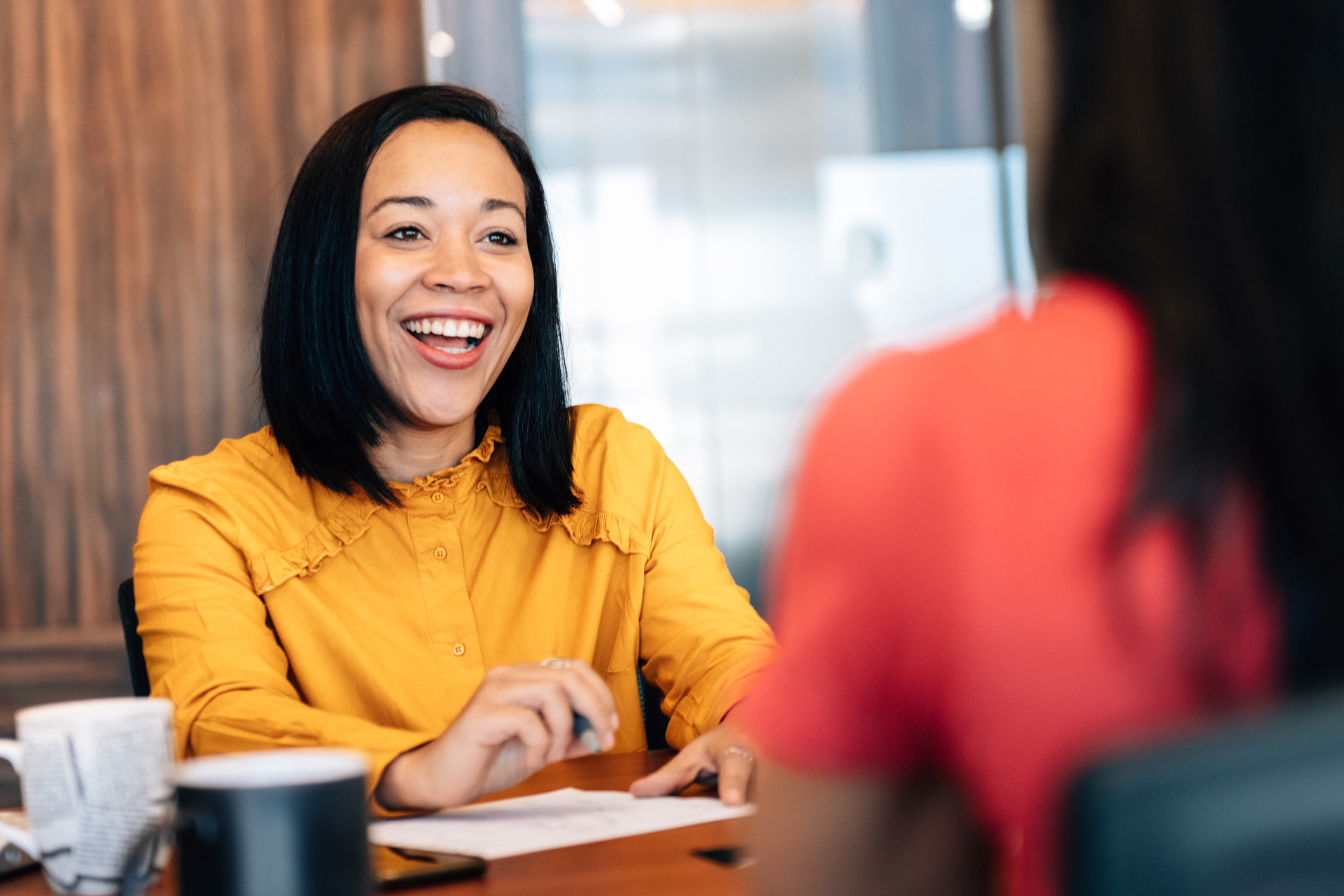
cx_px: 672
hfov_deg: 30.5
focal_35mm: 66
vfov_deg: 20.6
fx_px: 2464
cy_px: 448
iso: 640
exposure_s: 1/125
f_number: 2.8
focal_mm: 66
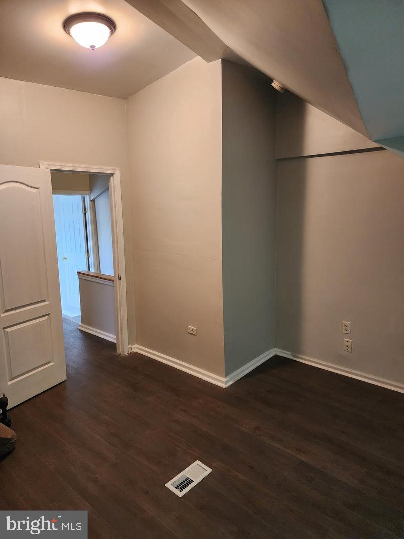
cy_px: 270
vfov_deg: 73.9
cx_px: 202
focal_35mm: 23
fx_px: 358
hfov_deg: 58.9
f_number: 1.8
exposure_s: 1/120
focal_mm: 6.4
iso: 640
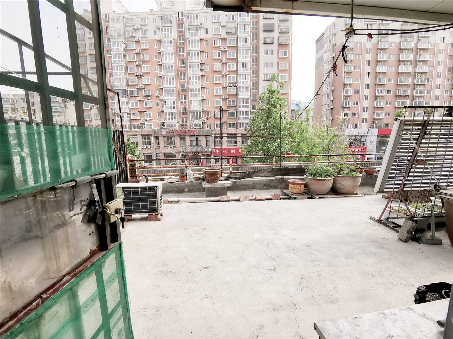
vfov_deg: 74.7
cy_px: 170
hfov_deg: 91.0
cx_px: 226
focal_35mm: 17
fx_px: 222
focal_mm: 2.26
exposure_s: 1/873
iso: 50
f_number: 2.2
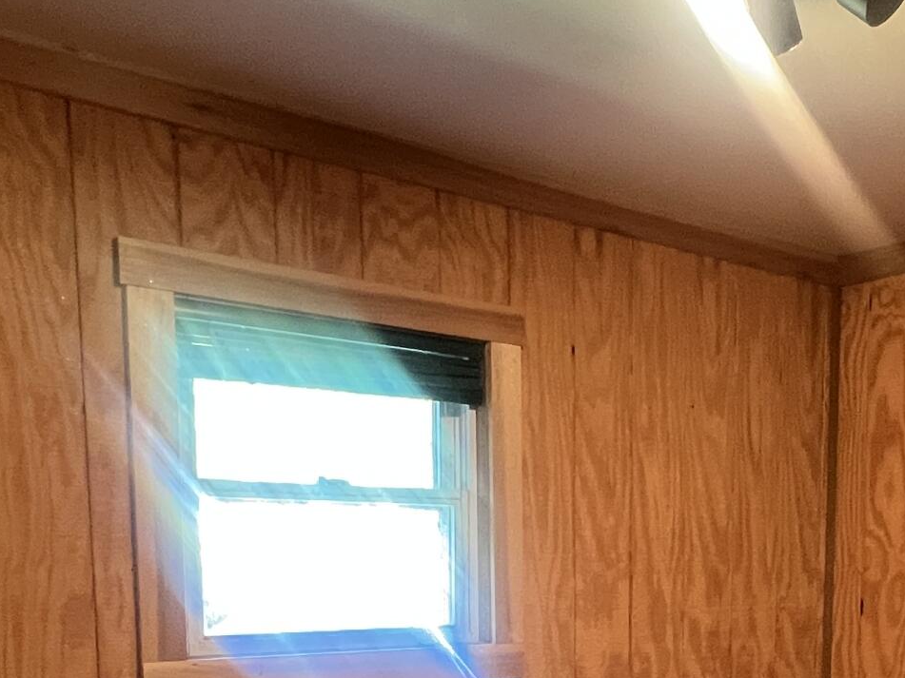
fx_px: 1072
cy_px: 702
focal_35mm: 41
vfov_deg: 32.0
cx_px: 676
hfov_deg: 44.3
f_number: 1.8
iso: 400
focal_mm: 1.57
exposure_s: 1/60
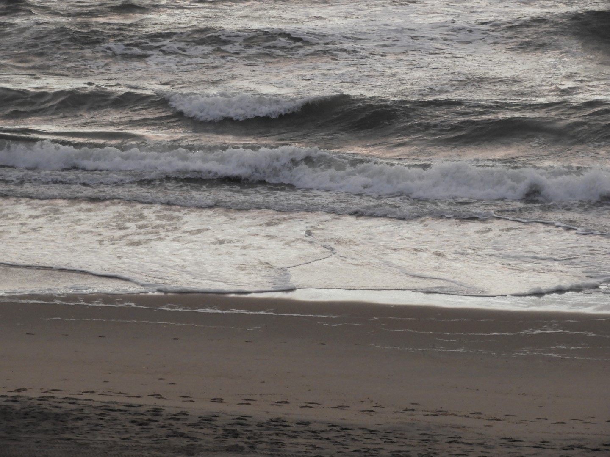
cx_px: 305
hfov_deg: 7.3
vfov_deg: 5.5
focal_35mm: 270
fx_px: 4758
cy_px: 228
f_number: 5.5
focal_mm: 48.4
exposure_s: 1/50
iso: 400
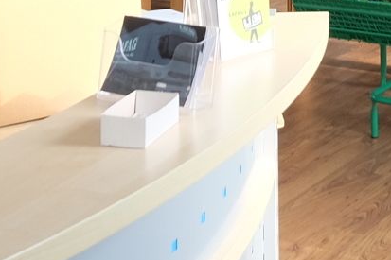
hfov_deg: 21.5
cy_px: -288
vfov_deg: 12.6
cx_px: 342
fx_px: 1010
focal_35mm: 93
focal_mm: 10
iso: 400
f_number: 4
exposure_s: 1/105
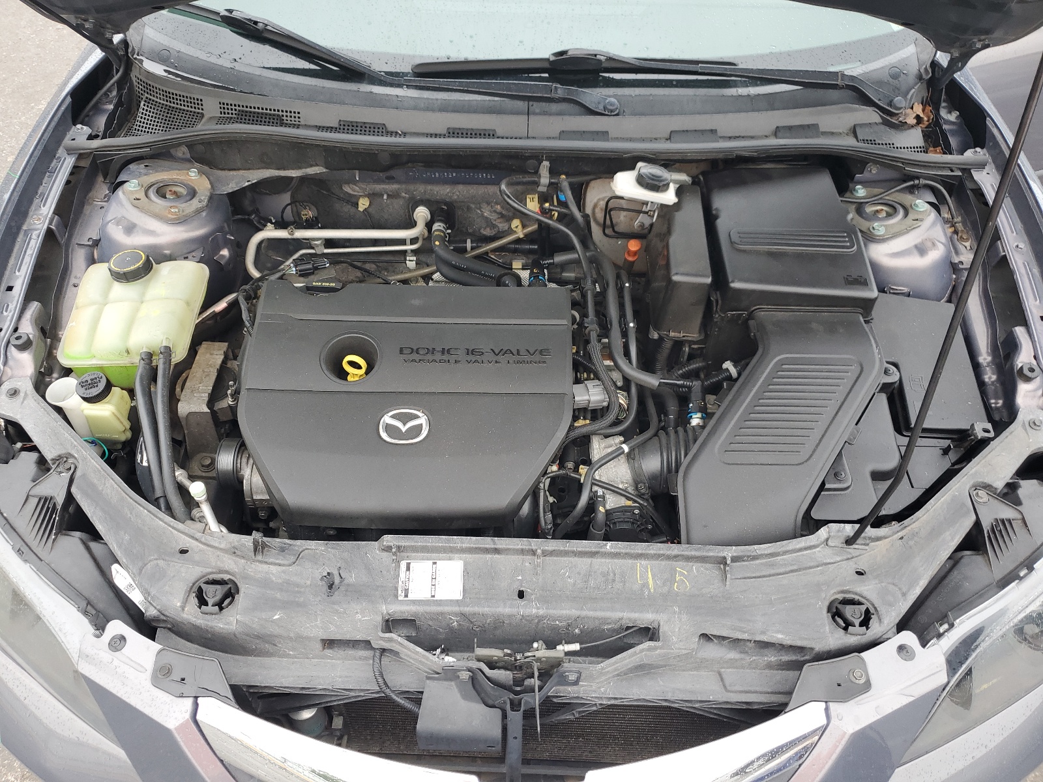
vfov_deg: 53.1
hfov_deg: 67.3
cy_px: 391
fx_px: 783
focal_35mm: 26
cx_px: 522
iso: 51
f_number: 1.5
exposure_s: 1/60.2
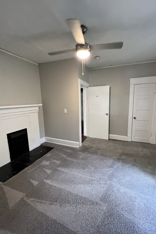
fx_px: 91
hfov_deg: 81.0
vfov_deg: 104.2
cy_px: 115
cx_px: 85
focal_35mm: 14
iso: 320
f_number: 1.8
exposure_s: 1/60
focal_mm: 1.57
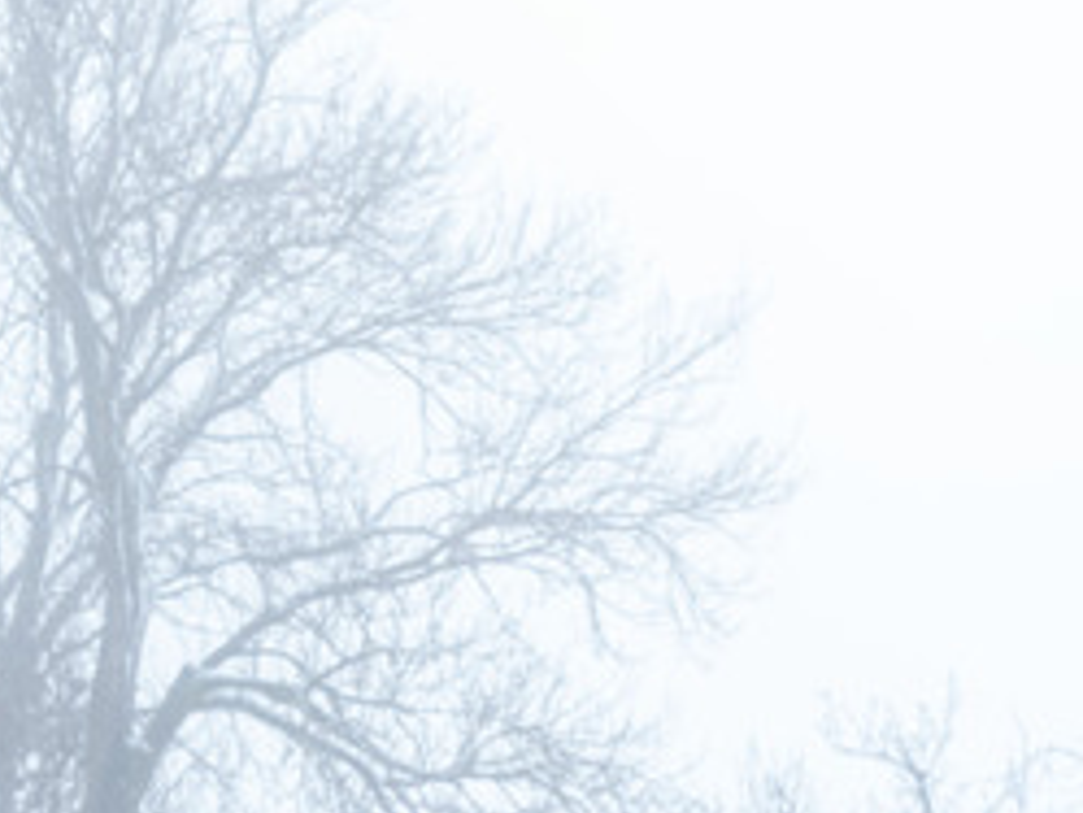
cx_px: 174
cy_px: 474
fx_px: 4007
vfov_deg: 11.6
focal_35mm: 128
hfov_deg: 15.3
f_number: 5
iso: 160
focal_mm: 32
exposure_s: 1/80
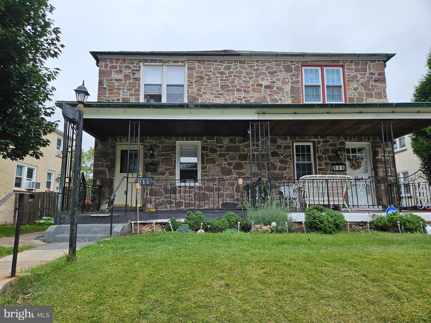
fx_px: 286
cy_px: 162
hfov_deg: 73.9
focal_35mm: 23
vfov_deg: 58.9
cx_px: 216
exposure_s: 1/1050
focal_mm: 5.4
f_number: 1.8
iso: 50
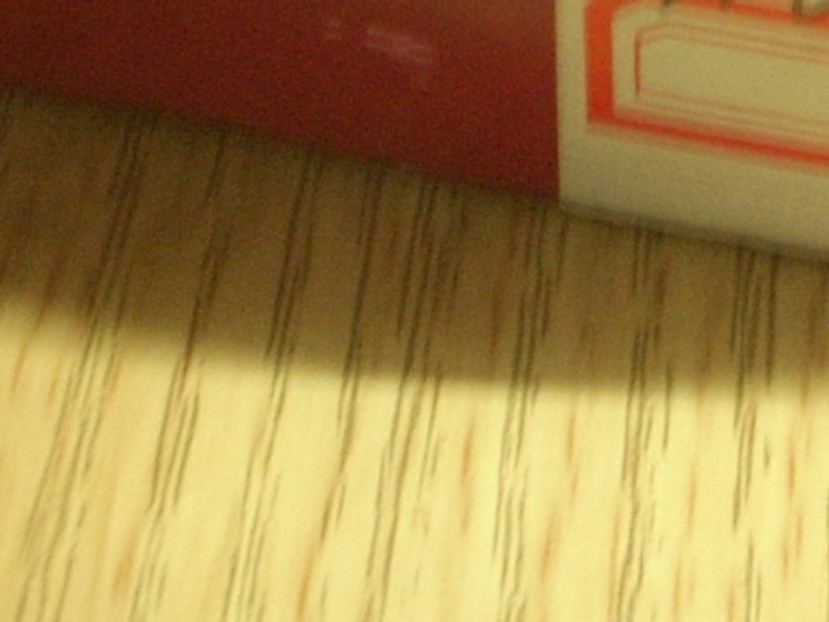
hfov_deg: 13.7
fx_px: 3377
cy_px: -364
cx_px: 889
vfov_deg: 10.1
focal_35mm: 141
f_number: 2.8
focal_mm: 6.2
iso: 208
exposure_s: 1/4
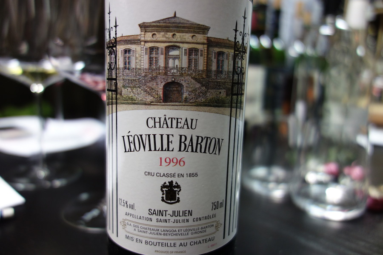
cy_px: 128
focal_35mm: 28
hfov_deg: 65.5
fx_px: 298
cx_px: 192
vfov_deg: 46.4
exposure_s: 1/30
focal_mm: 10.4
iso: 320
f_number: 1.8
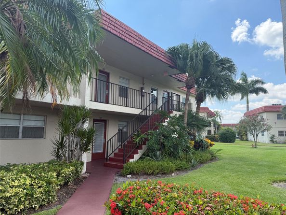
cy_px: 108
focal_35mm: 24
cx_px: 143
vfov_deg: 56.8
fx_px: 198
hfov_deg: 71.6
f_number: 1.78
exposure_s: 1/1493
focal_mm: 6.76
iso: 100
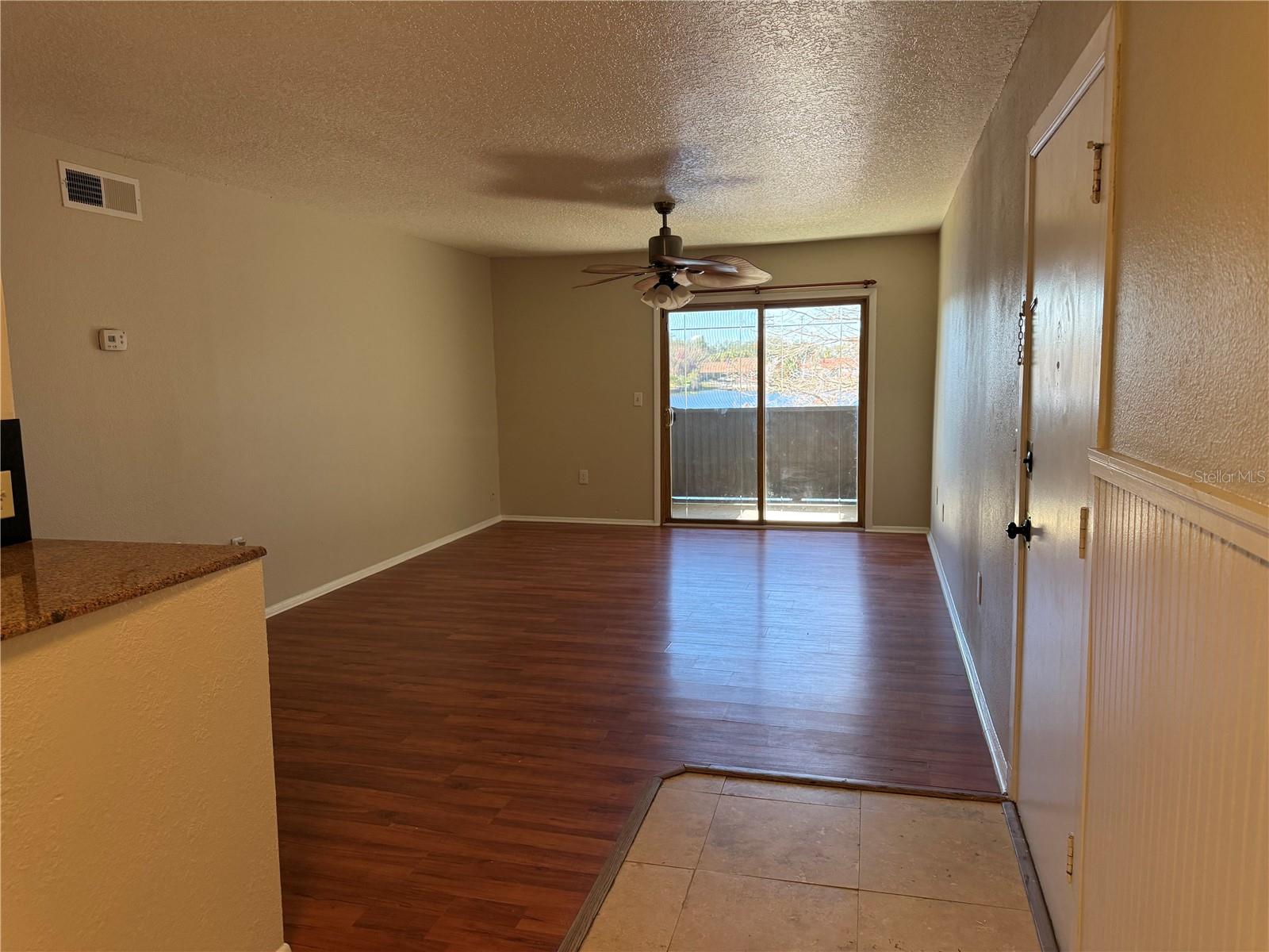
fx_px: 880
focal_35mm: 24
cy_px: 476
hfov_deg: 71.6
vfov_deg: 56.8
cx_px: 634
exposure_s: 1/120
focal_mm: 6.76
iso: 200
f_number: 1.78
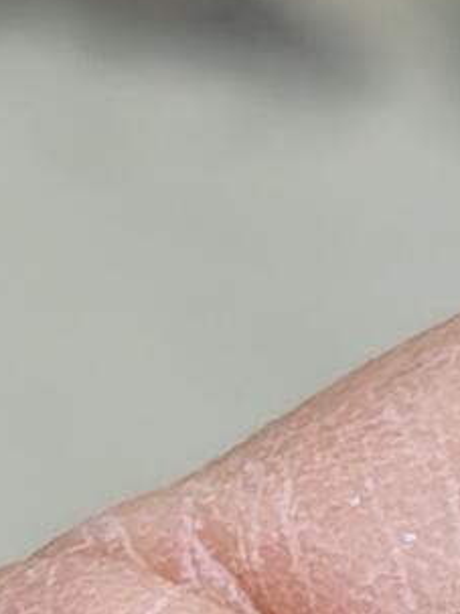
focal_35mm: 303
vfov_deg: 6.3
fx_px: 5372
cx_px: 1100
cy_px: 1406
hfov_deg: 4.8
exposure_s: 1/50
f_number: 1.88
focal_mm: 4.84
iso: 648
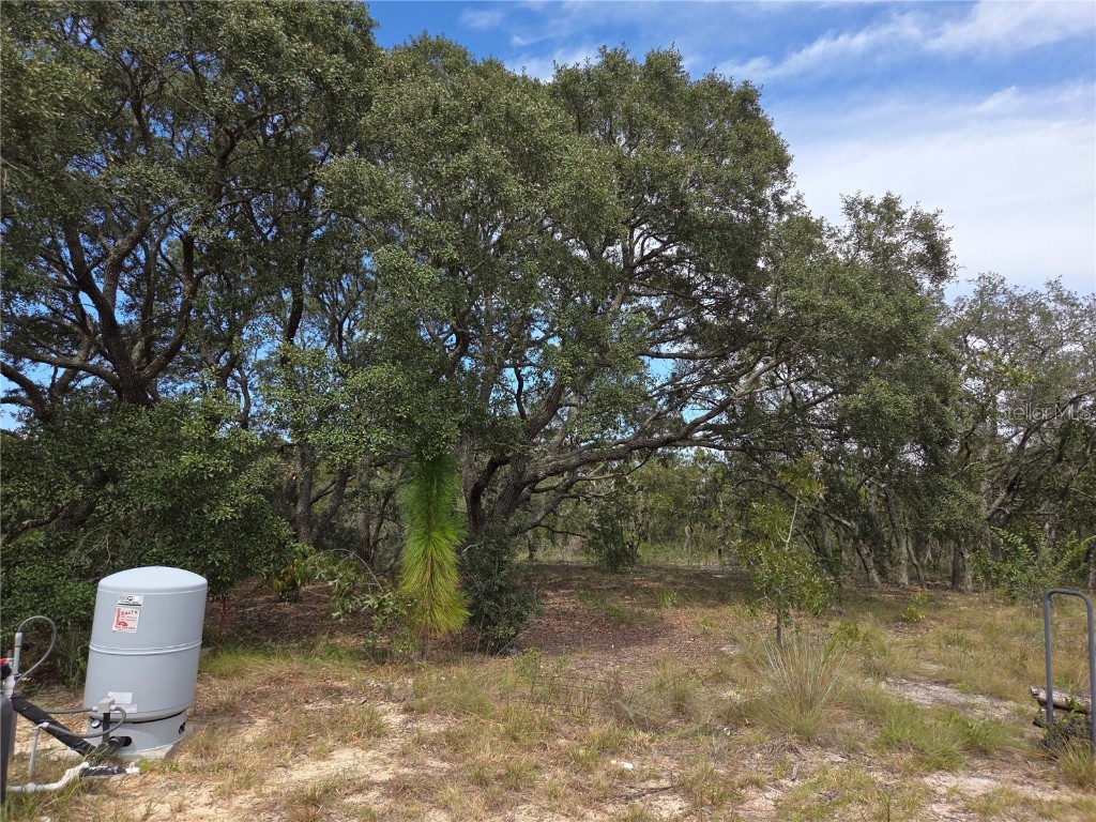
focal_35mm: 23
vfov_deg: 58.9
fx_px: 728
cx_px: 548
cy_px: 411
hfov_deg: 73.9
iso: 25
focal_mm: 5.4
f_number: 1.8
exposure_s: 1/1081
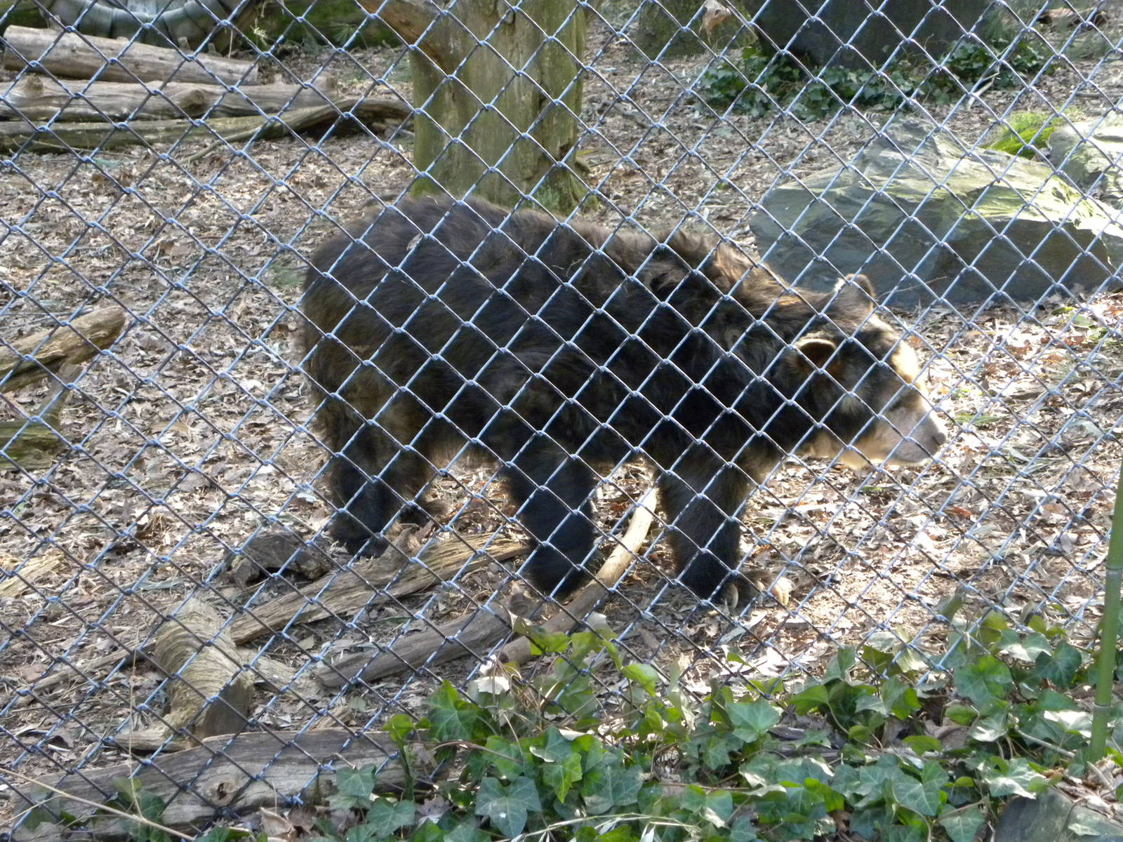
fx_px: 2141
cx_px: 562
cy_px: 421
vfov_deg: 22.3
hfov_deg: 29.4
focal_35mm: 66
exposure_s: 1/54.6
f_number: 3.5
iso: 400
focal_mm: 11.8
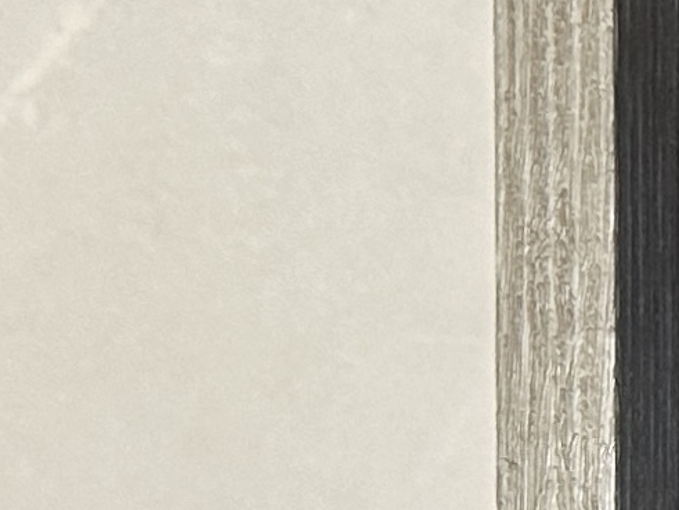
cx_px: 2112
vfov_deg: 7.8
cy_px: 281
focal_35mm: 191
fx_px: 3749
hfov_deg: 8.5
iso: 200
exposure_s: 1/100
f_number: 1.78
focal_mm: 6.86
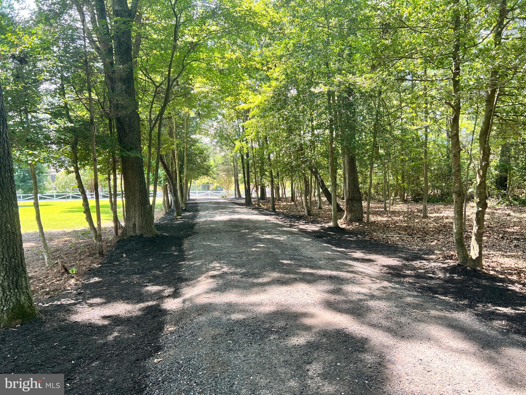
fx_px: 395
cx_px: 263
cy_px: 198
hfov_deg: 67.3
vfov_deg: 53.1
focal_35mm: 26
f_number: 1.5
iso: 40
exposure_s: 1/154
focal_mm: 5.7
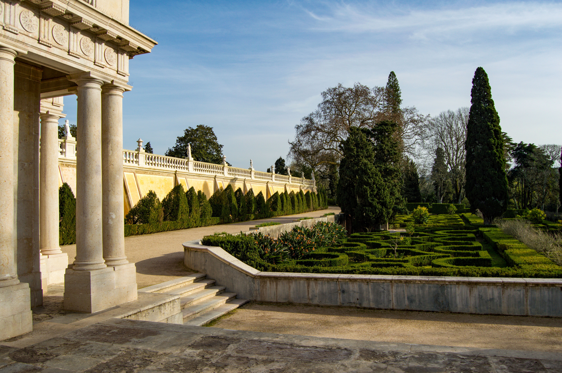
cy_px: 186
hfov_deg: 67.4
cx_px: 281
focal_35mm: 27
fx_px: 421
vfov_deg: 47.8
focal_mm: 18
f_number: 7.1
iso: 100
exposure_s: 1/500
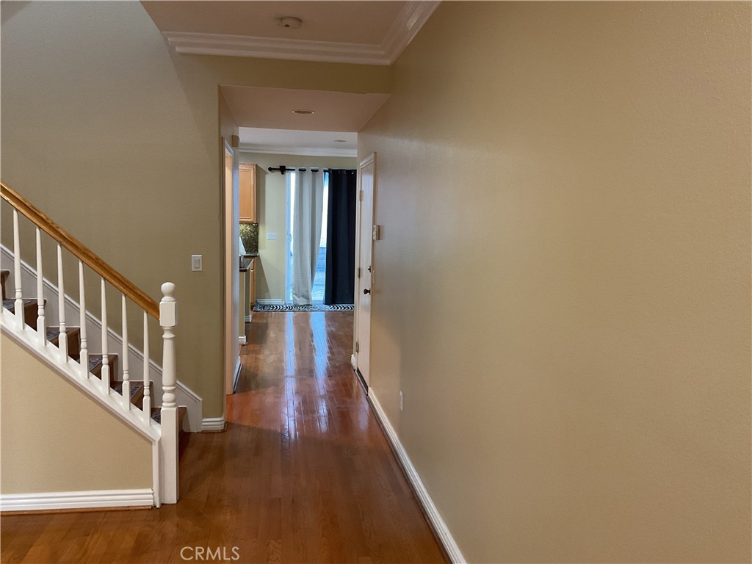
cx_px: 376
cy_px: 282
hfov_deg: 61.7
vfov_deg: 48.2
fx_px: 630
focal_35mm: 29
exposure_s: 1/40
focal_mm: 3
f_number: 1.8
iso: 200
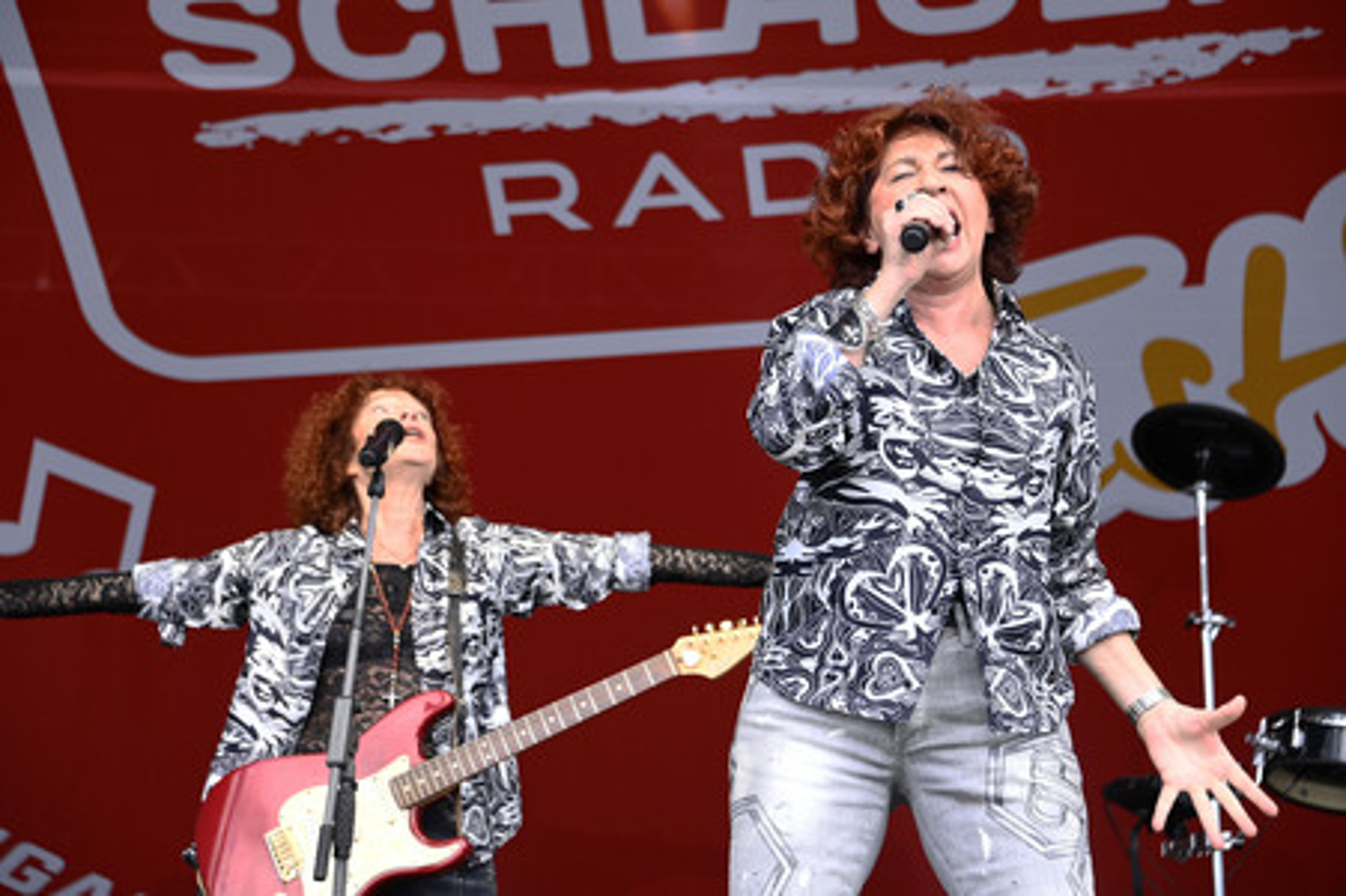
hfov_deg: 20.8
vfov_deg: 13.9
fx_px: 3661
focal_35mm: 98
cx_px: 673
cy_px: 448
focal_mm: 98
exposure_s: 1/250
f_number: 5.3
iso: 500
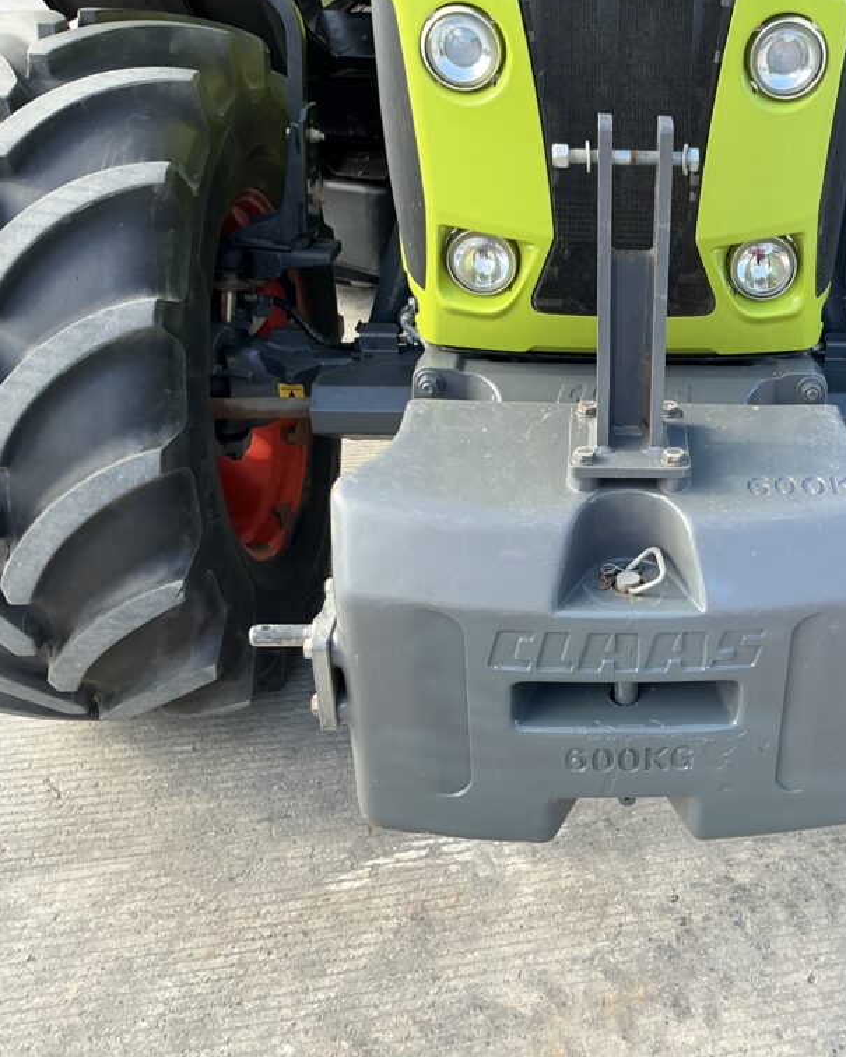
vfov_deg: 49.1
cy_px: 523
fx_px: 1158
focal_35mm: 37
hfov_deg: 38.6
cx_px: 682
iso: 16
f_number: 1.8
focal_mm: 3
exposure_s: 1/122
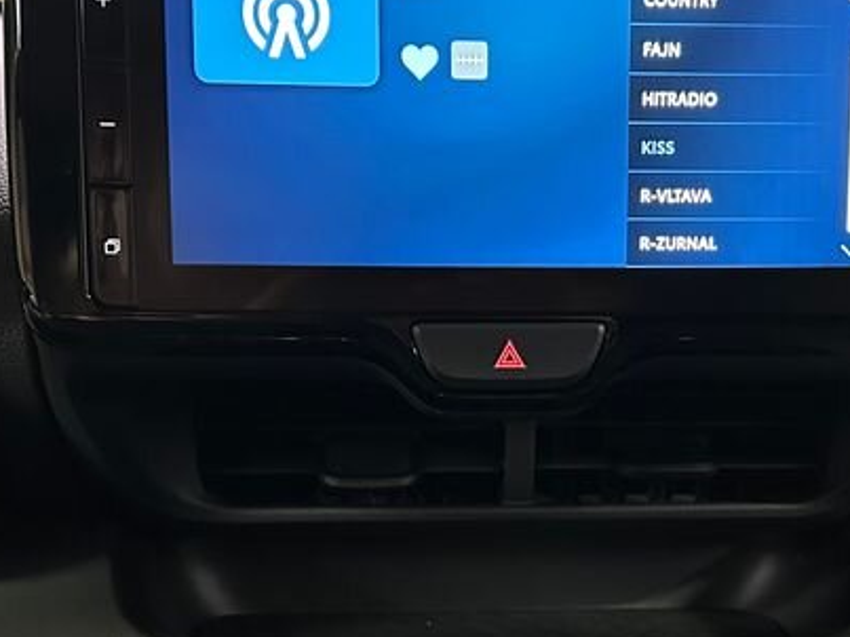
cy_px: 481
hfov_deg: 31.6
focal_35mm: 61
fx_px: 1497
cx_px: 510
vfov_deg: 23.8
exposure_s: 1/25
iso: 800
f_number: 1.78
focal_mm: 6.86
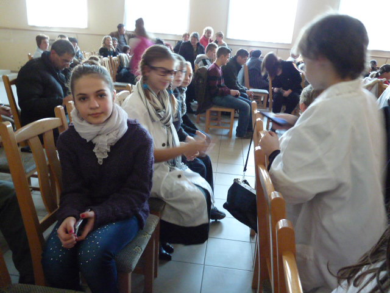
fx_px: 304
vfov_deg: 51.4
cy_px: 146
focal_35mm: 27
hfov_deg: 65.3
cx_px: 195
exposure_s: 1/15
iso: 800
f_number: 2.8
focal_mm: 4.8
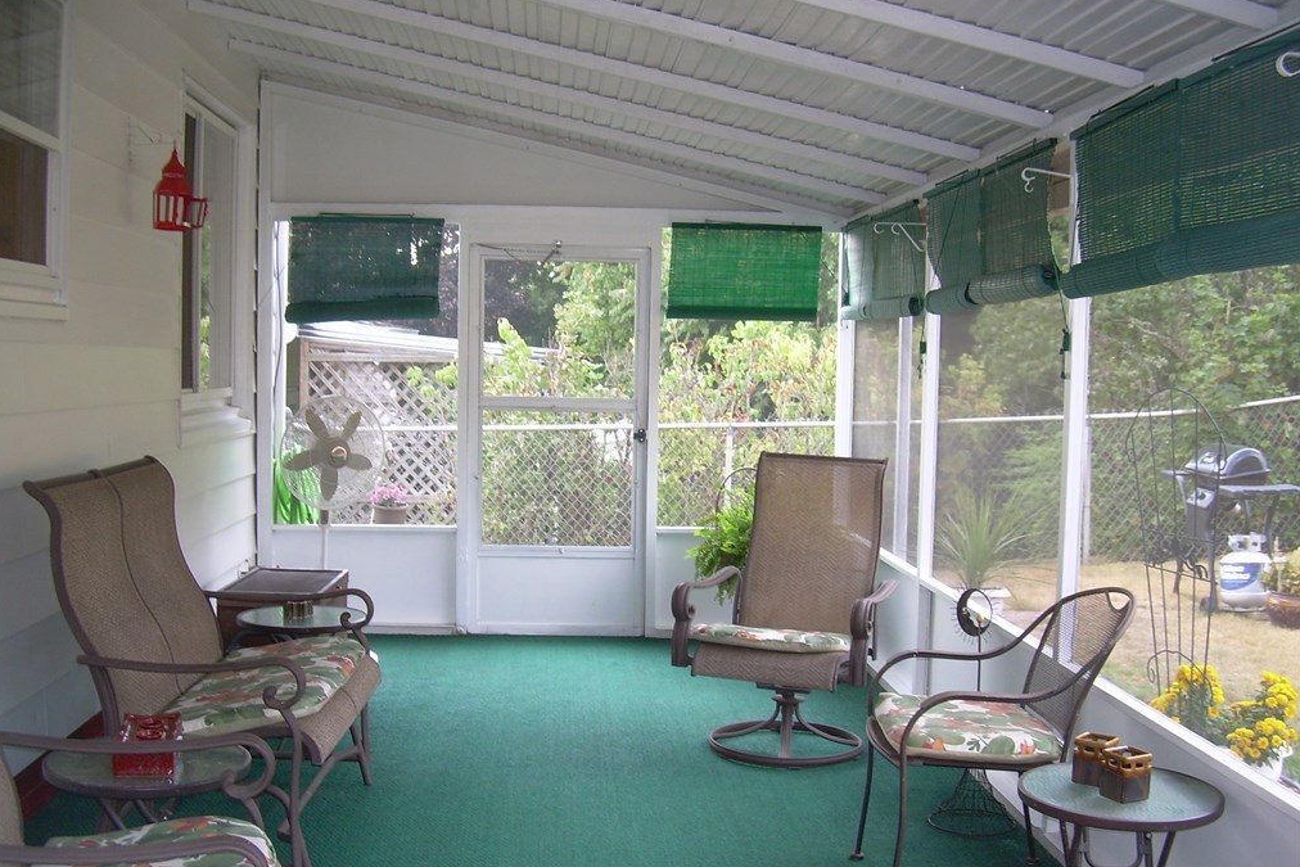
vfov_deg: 33.4
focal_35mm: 40
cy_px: 446
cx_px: 644
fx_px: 1445
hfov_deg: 48.5
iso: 50
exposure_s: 1/30
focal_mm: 6.3
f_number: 2.8
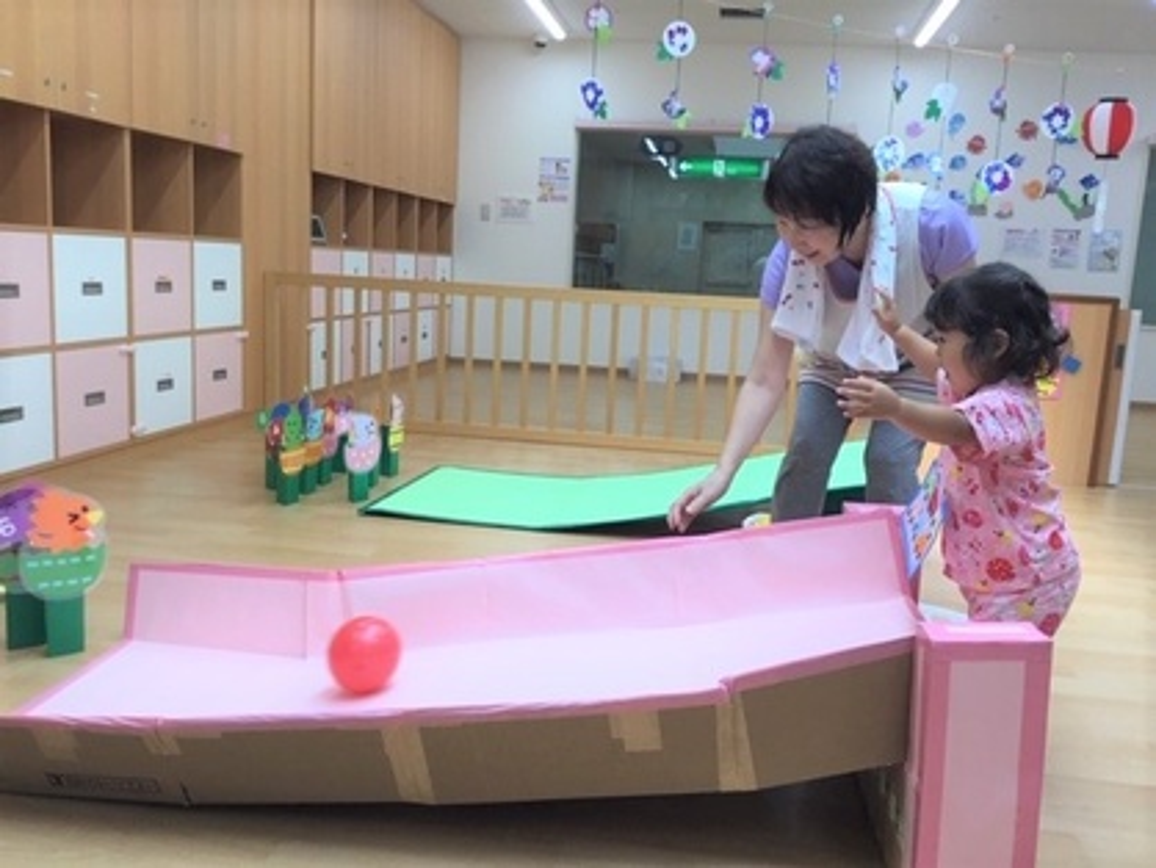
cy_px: 434
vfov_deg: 45.5
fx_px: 1036
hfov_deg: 58.3
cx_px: 578
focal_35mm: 31
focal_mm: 3.3
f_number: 2.4
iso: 32
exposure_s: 1/120
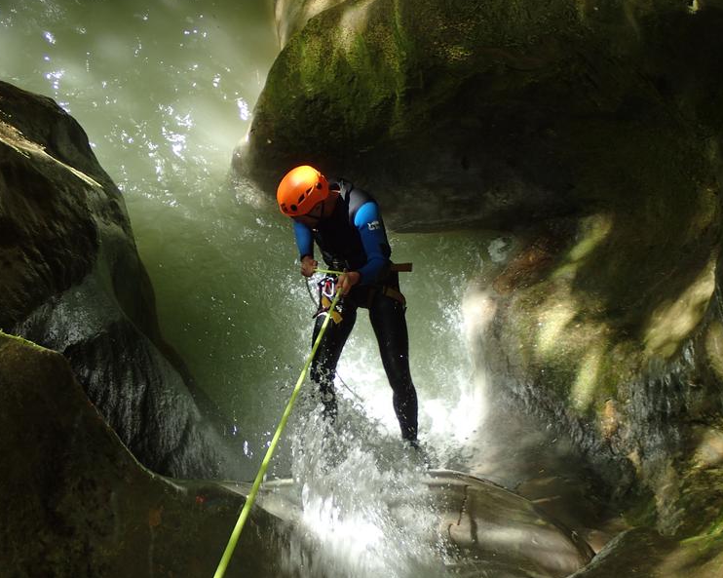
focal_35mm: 60
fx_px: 1283
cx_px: 336
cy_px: 288
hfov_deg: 31.5
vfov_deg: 25.4
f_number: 3.5
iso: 125
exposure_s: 1/100
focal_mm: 10.29
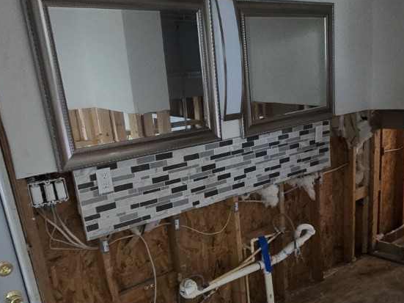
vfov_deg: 40.9
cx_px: 273
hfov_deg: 52.8
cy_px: 216
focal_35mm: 34
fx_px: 397
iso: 640
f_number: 2.2
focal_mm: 2.2
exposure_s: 1/60
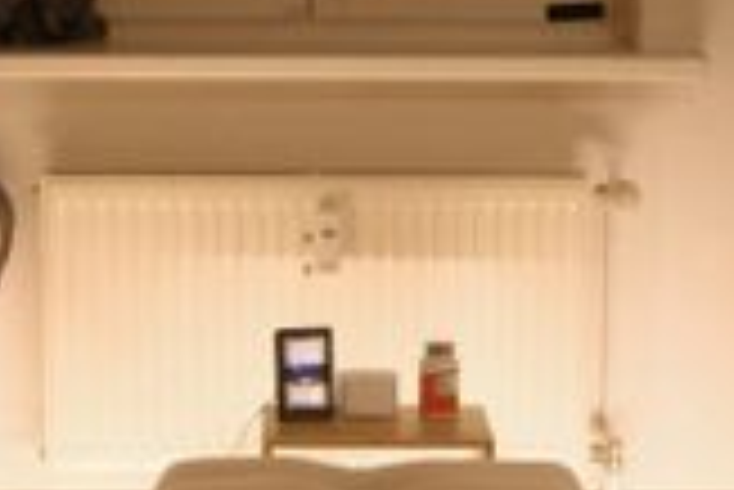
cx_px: 446
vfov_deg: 9.3
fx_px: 3000
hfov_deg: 13.9
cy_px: 360
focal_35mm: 147
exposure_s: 1/25
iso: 2000
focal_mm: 26
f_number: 2.8
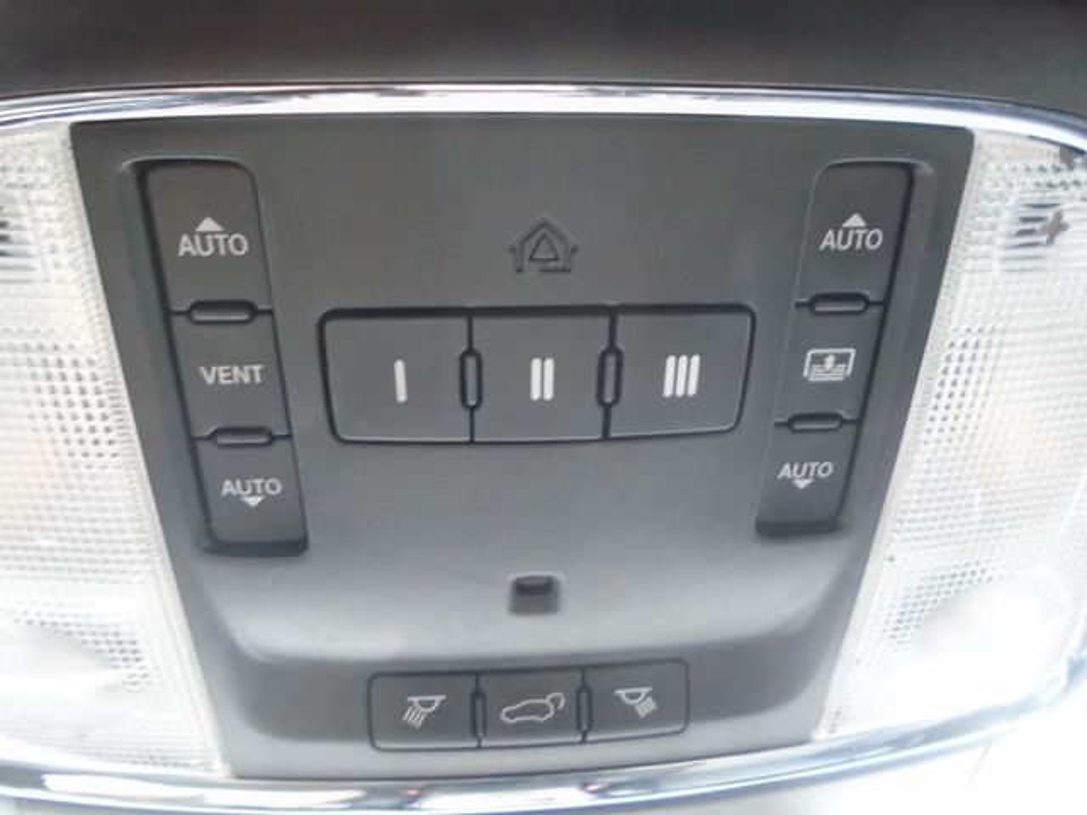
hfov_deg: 67.3
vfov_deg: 53.1
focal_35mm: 26
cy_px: 408
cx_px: 544
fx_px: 816
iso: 400
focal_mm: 4.6
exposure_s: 1/15
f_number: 3.2
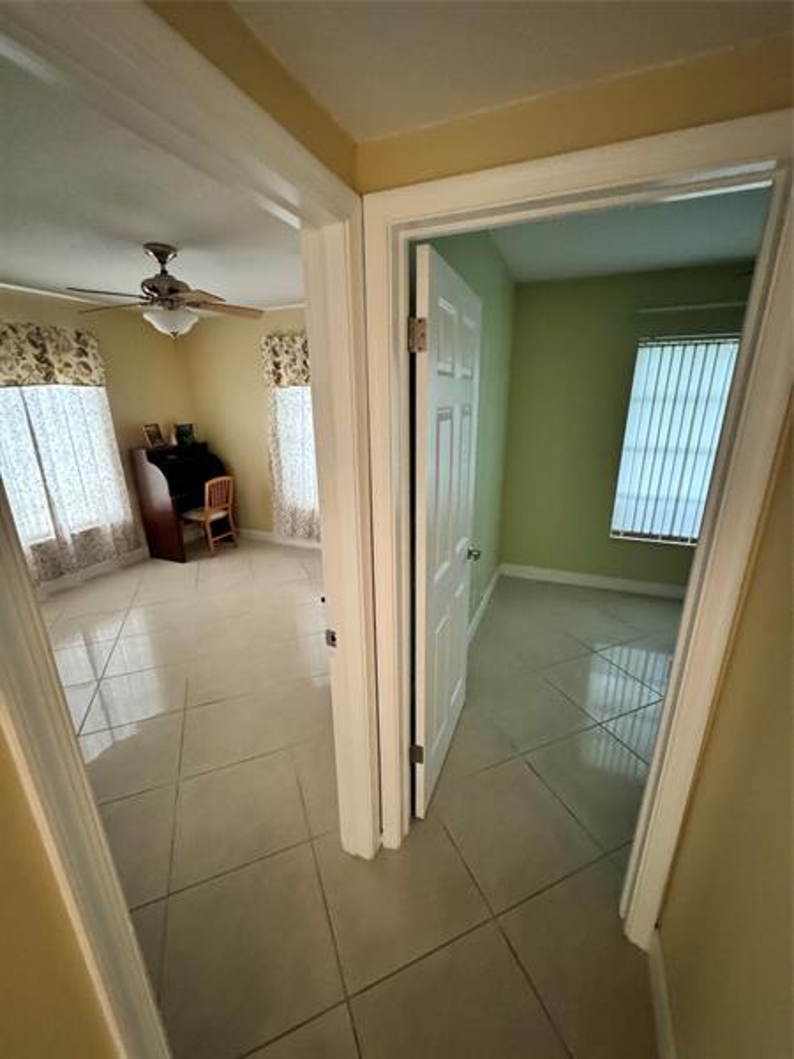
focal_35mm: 14
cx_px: 397
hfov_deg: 85.7
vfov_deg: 102.1
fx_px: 428
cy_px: 530
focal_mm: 2.22
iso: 1250
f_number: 2.2
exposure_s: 1/40
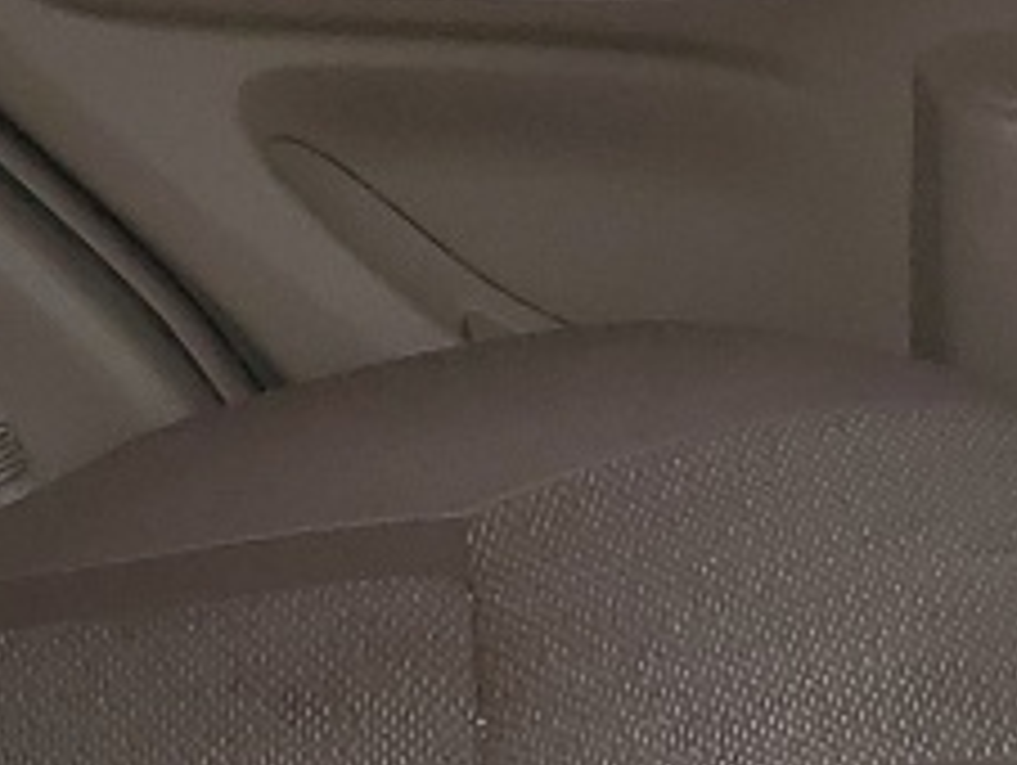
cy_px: 158
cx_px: 500
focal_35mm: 184
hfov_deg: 10.7
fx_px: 5412
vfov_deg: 8.1
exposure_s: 1/909
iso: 50
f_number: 1.5
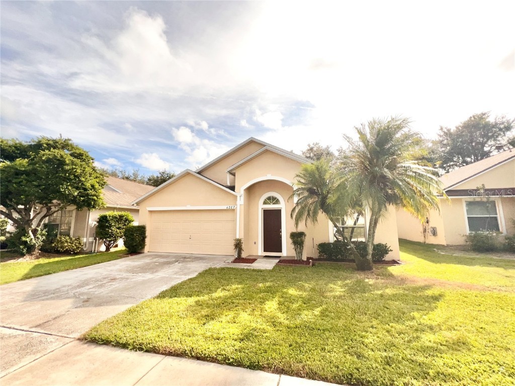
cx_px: 258
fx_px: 193
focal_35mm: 13
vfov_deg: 89.9
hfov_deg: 106.2
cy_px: 193
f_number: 1.8
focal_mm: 1.57
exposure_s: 1/1946
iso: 32
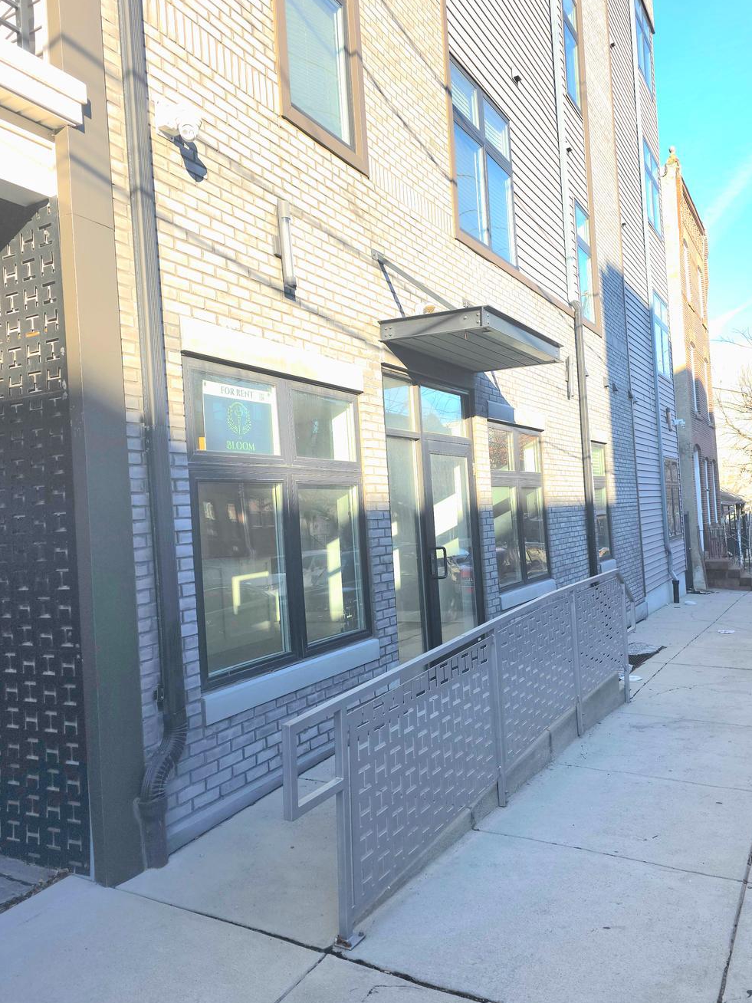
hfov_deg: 51.3
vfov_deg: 65.3
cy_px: 498
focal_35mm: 27
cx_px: 403
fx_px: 782
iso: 12
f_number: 1.7
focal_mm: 6.3
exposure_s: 1/179
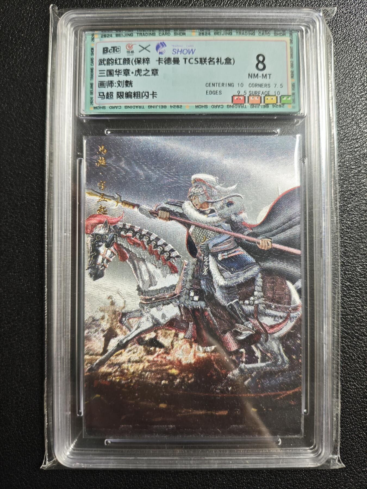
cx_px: 184
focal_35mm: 26
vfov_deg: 67.3
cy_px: 244
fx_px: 368
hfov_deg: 53.1
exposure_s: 1/50
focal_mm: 4.94
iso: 125
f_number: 1.5
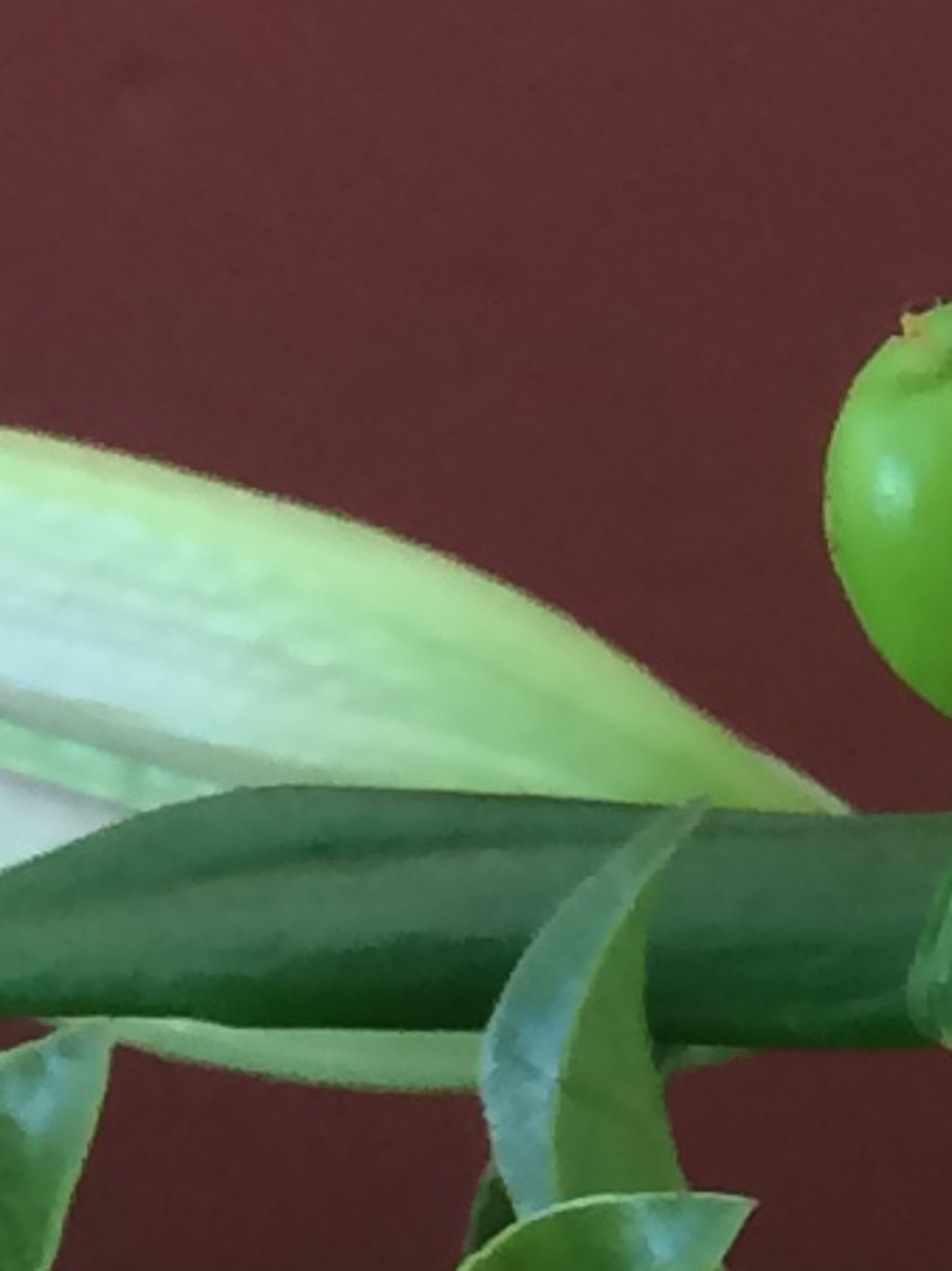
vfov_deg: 9.4
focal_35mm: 210
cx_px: 3304
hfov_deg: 6.2
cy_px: 634
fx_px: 7704
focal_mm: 4.15
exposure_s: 1/30
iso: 40
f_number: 2.2
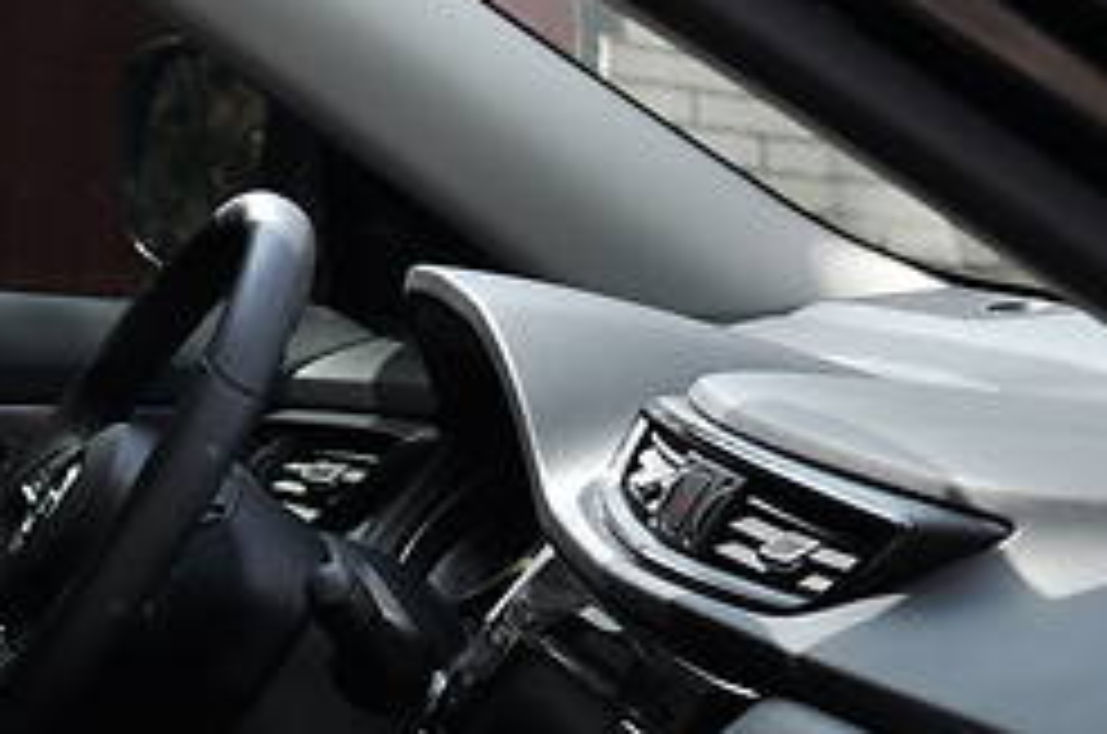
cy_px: 781
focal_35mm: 127
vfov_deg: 10.6
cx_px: -333
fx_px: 3898
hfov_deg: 15.4
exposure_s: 1/800
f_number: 4
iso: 250
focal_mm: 26
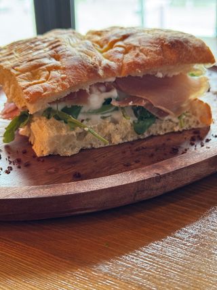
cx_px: 108
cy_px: 145
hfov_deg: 30.3
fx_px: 401
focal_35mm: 48
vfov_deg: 39.7
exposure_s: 1/33
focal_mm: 6.76
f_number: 1.78
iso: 250
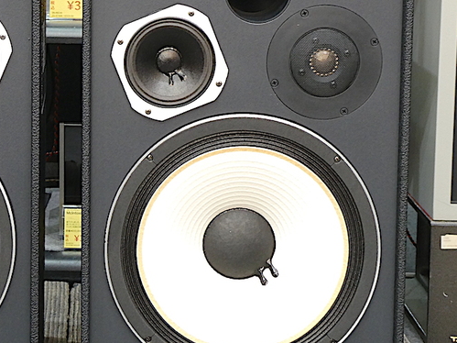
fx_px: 1650
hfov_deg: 15.6
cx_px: 56
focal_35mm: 125
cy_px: 135
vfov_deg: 11.8
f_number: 4.4
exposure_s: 1/6
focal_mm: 11.7
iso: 200
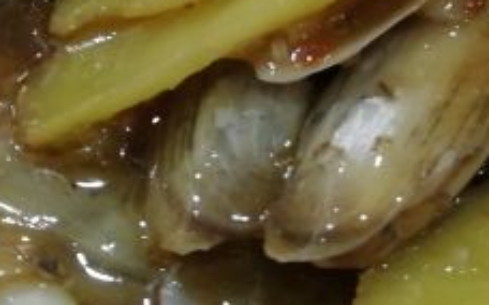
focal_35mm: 88
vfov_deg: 13.3
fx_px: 1172
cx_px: 317
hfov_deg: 23.5
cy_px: -255
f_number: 2.2
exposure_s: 1/33.3
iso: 200
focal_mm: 3.95
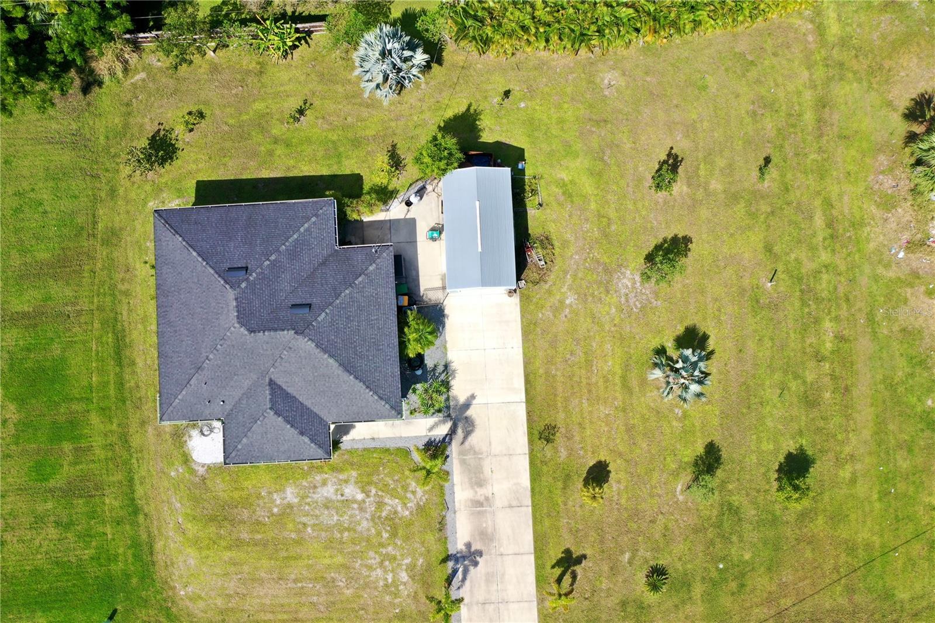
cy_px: 312
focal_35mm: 28
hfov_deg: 65.5
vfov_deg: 46.4
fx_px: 727
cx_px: 468
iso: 100
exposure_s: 1/320
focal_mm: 10.26
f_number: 5.6
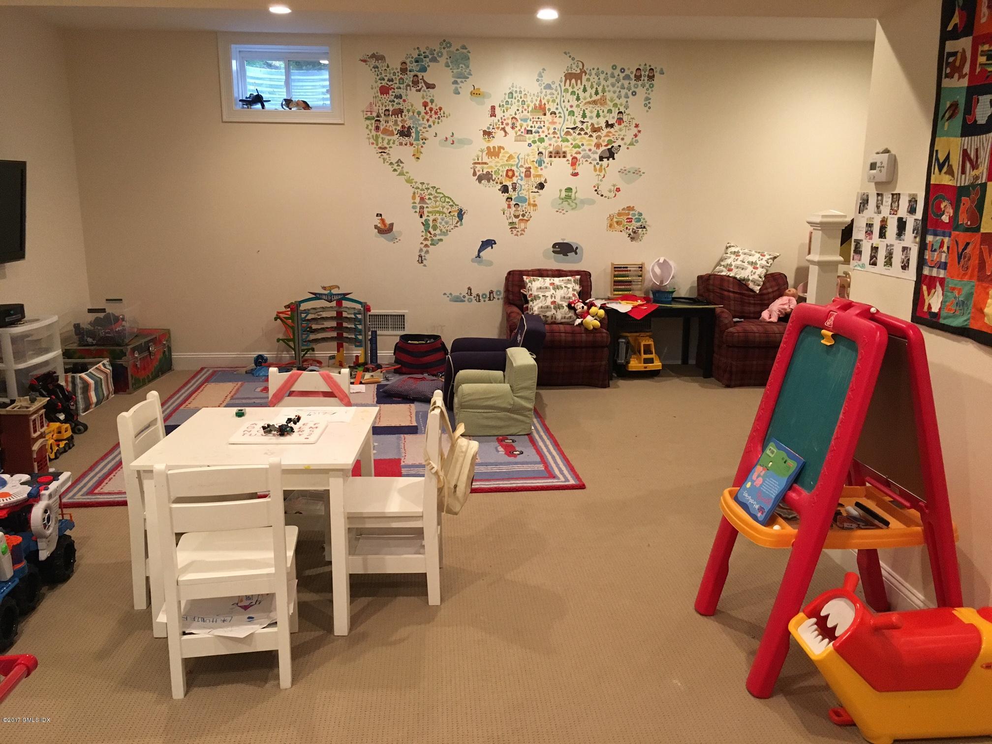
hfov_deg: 61.7
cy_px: 372
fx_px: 831
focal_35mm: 29
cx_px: 496
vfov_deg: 48.2
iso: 160
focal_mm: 4.15
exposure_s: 1/30
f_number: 2.2
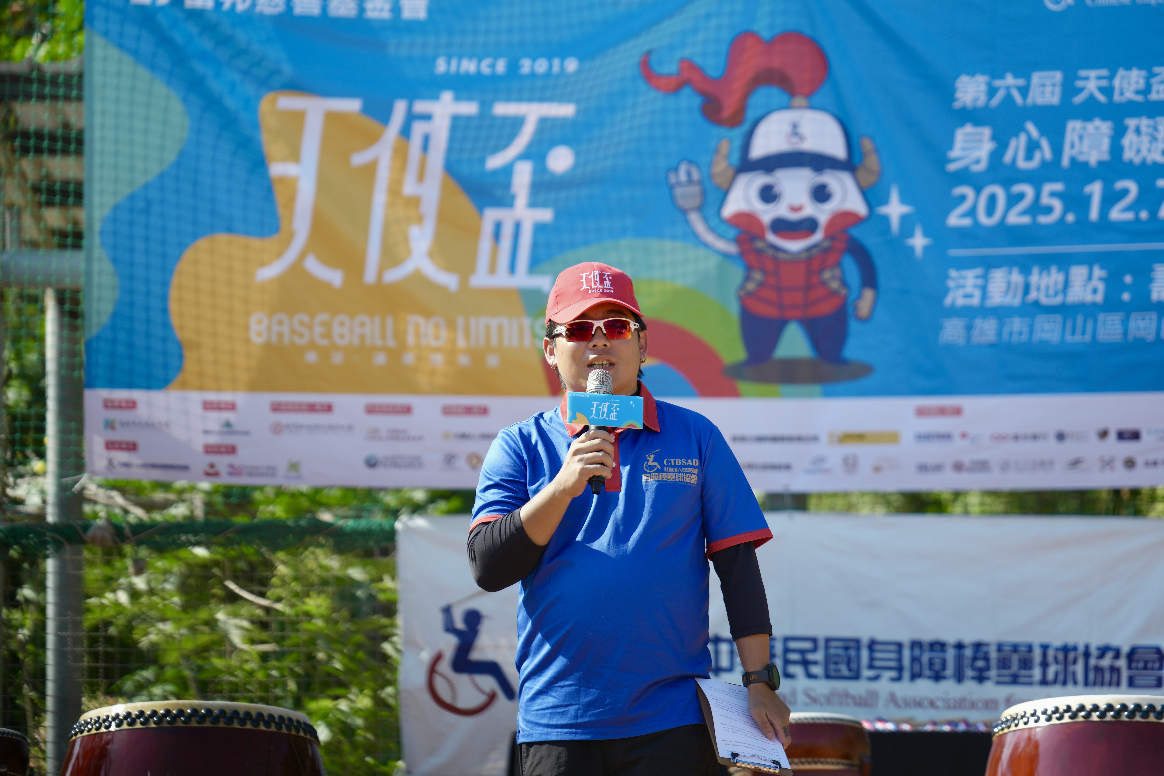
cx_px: 582
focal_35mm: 176
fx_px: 5690
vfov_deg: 7.8
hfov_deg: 11.7
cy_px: 388
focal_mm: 176
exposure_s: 1/400
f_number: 5.6
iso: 160
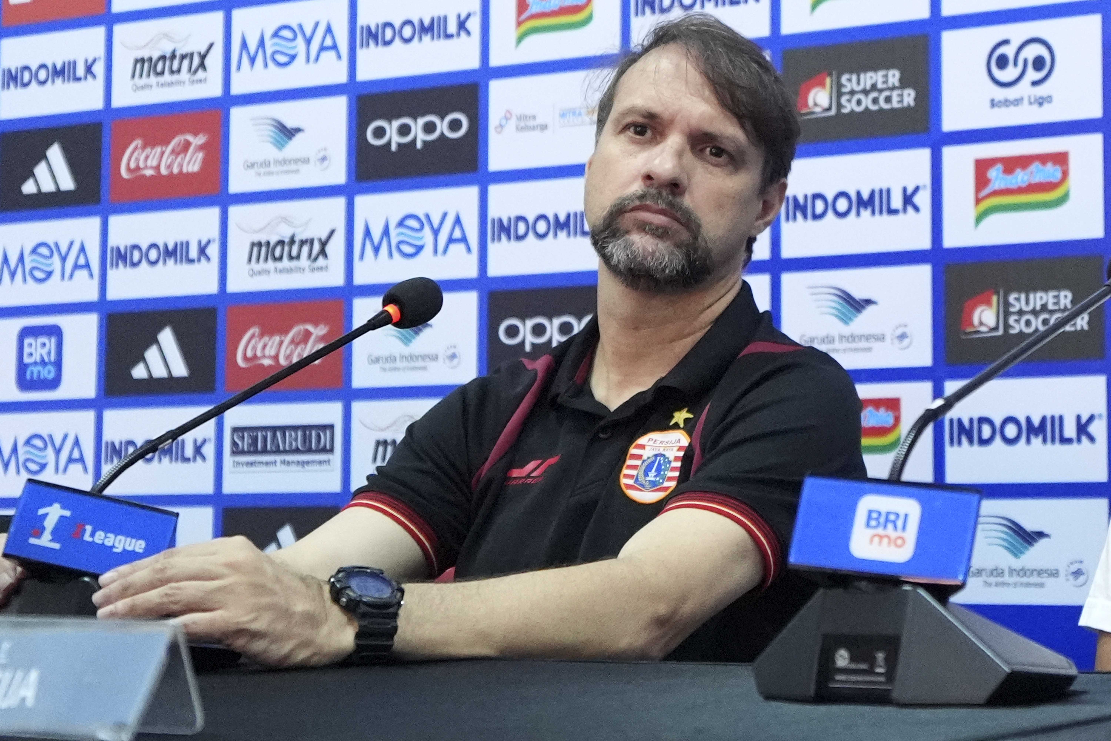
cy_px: 370
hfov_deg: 54.4
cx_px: 556
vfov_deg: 37.9
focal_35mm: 35
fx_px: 1080
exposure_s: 1/250
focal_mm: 35
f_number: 2.8
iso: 8000
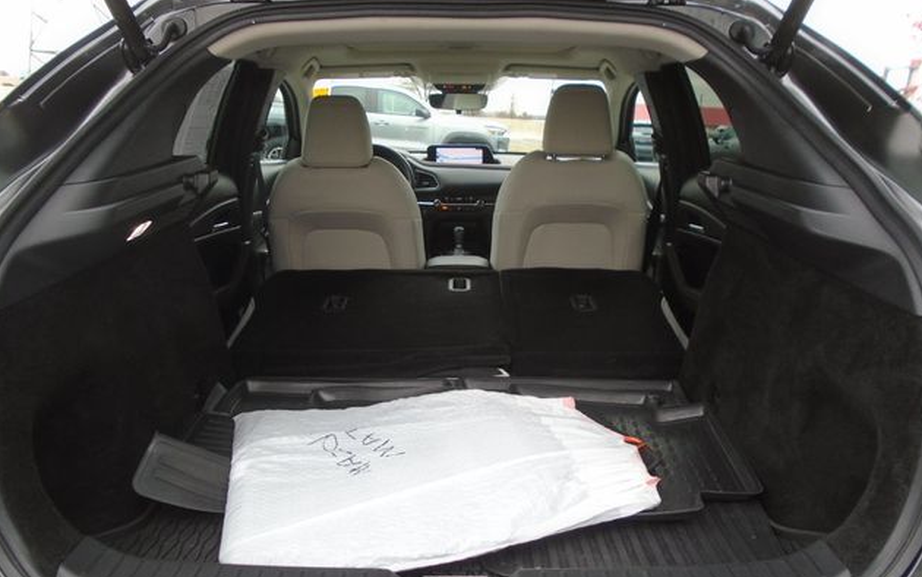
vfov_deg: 44.5
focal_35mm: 28
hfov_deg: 66.5
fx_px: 704
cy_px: 328
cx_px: 464
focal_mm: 4.6
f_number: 3.2
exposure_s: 1/50
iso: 100
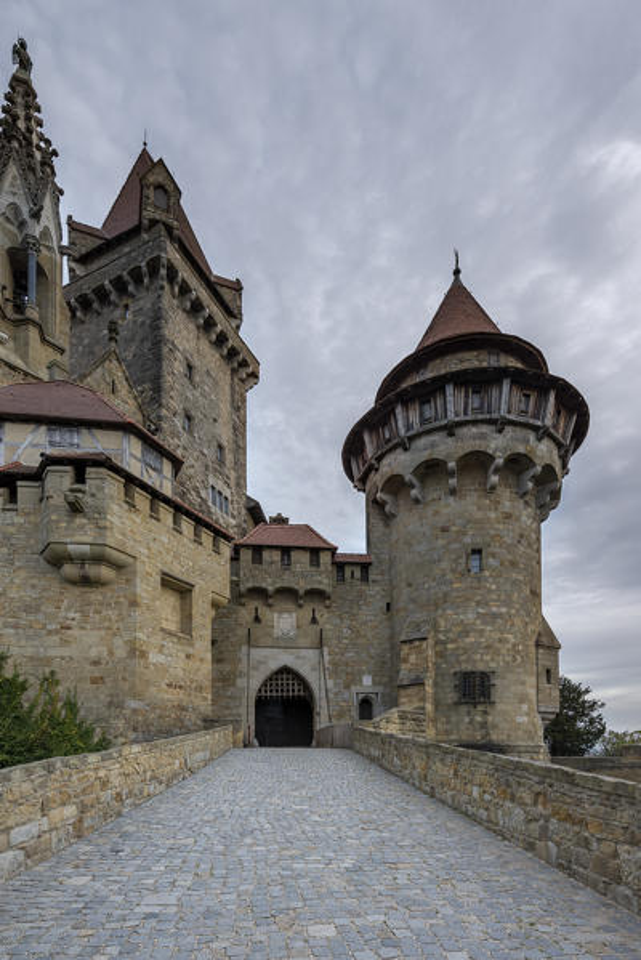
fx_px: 400
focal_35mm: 15
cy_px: 480
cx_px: 320
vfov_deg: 100.4
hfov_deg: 77.4
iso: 200
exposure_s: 1/100
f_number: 8
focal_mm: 15
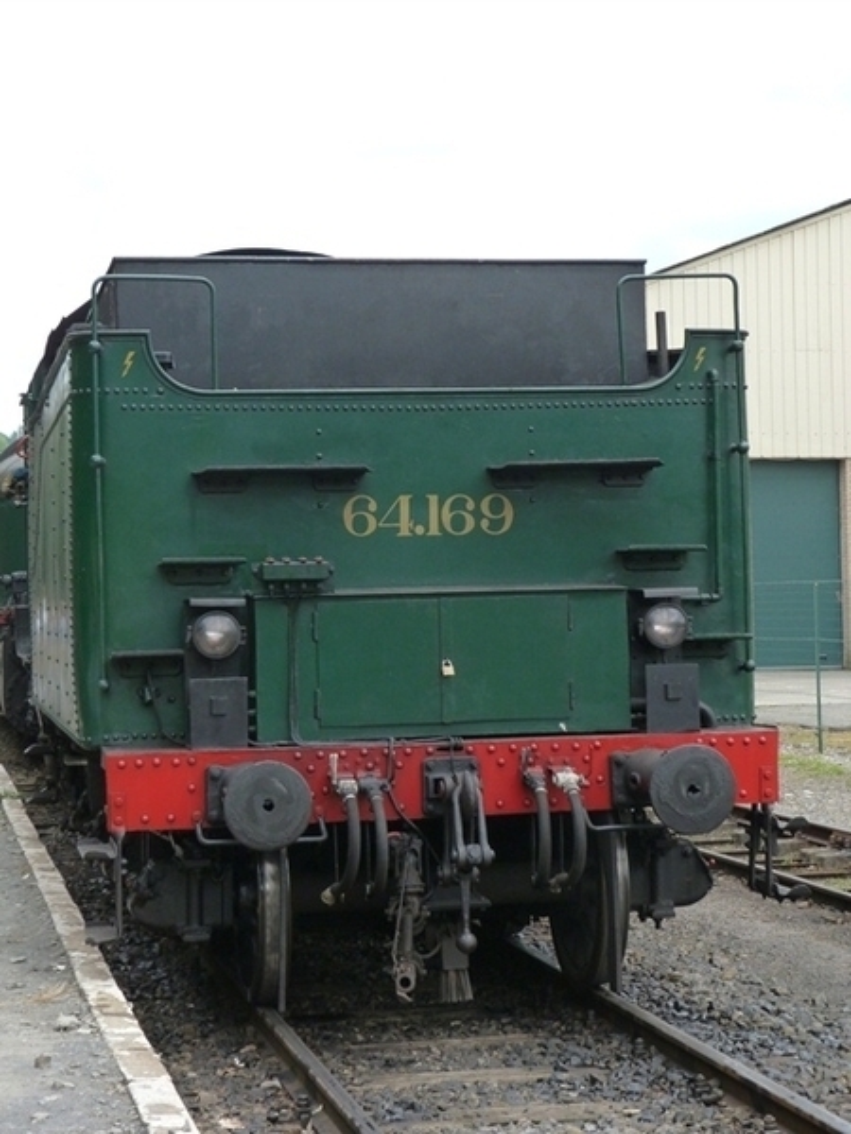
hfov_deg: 21.0
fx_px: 2295
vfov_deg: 27.8
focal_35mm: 70
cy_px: 567
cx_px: 426
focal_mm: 12.6
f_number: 4
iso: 125
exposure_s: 1/125
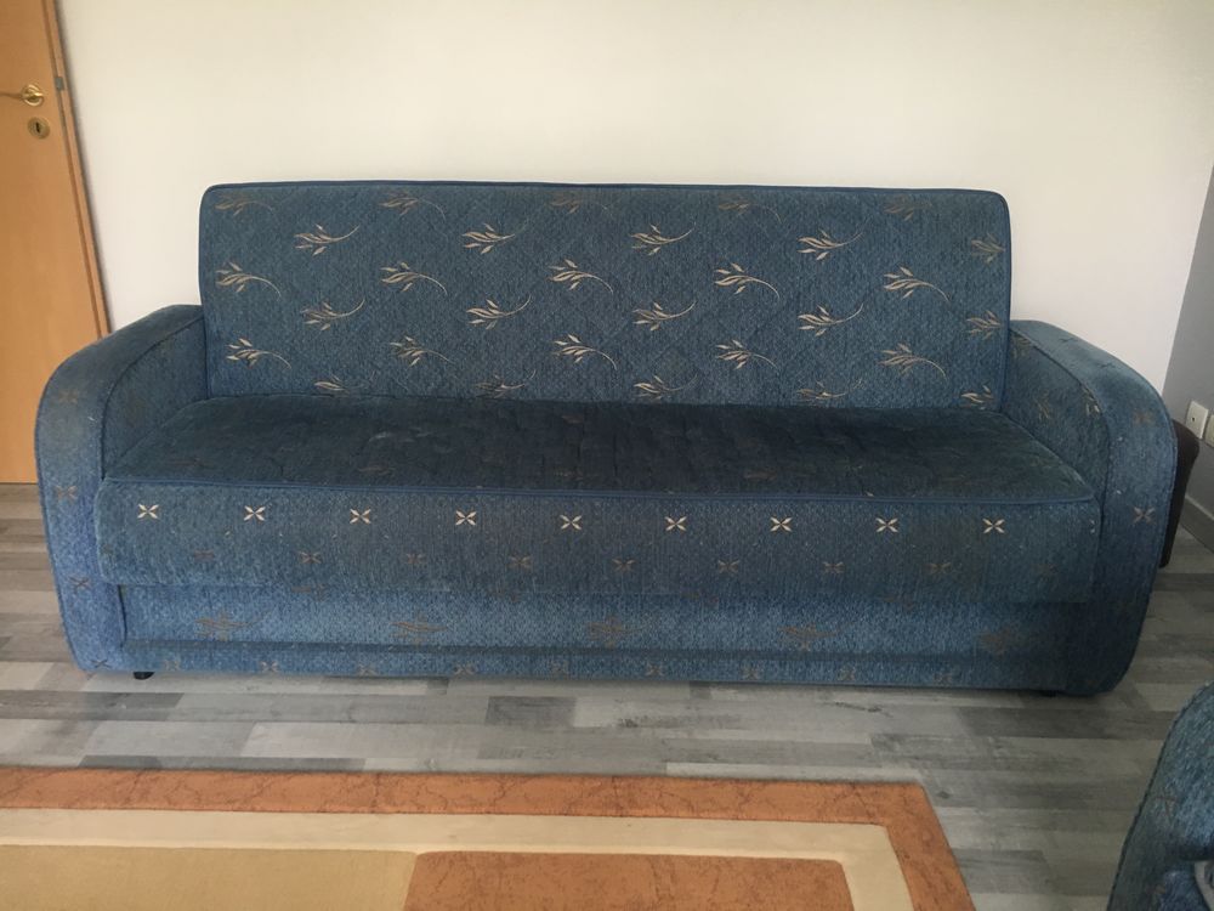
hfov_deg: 61.7
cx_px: 607
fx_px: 1017
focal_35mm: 29
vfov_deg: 48.2
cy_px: 456
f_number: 2.2
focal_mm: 4.15
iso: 125
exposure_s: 1/33
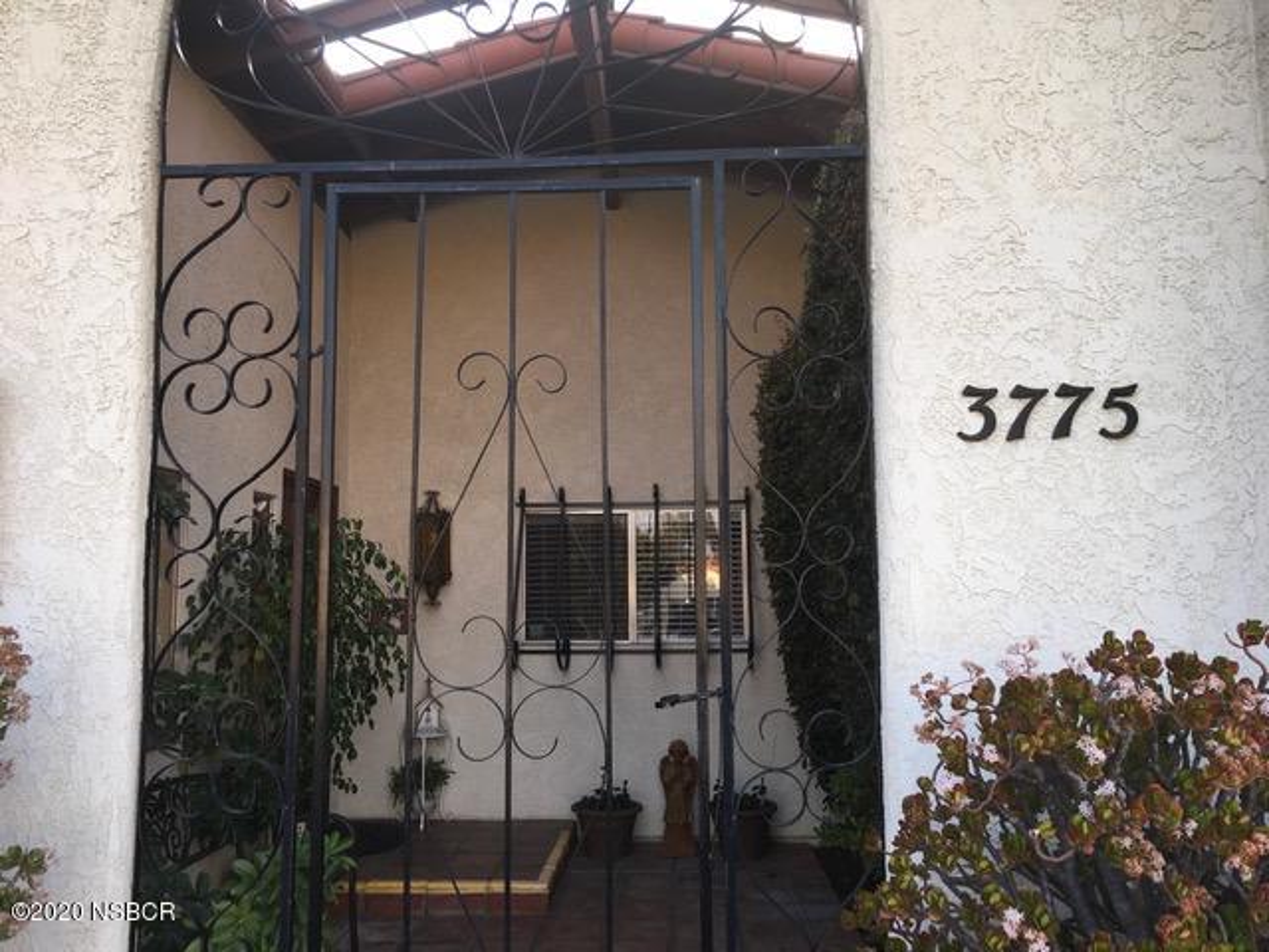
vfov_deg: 48.2
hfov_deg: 61.7
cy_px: 476
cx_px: 634
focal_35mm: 29
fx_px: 1063
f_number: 2.2
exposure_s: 1/154
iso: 25
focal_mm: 4.15
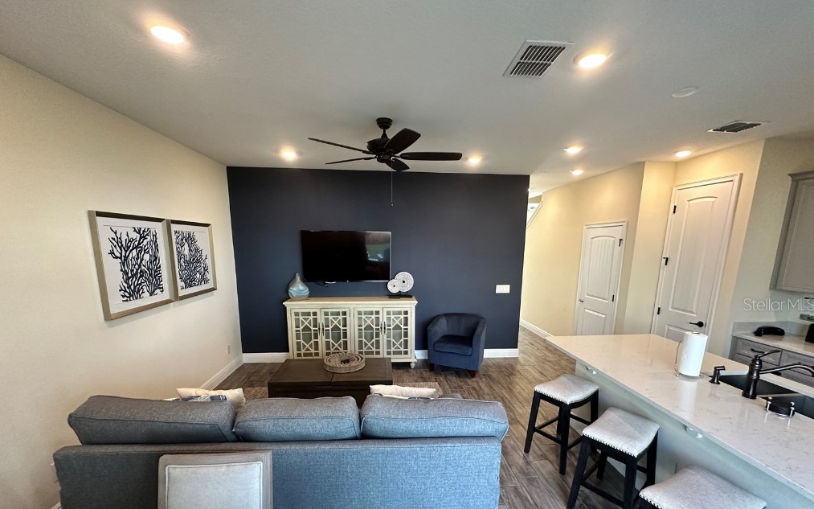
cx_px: 407
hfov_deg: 101.5
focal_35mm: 15
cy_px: 304
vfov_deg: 74.0
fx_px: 333
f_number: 2.2
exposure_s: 1/120
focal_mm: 2.22
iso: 320
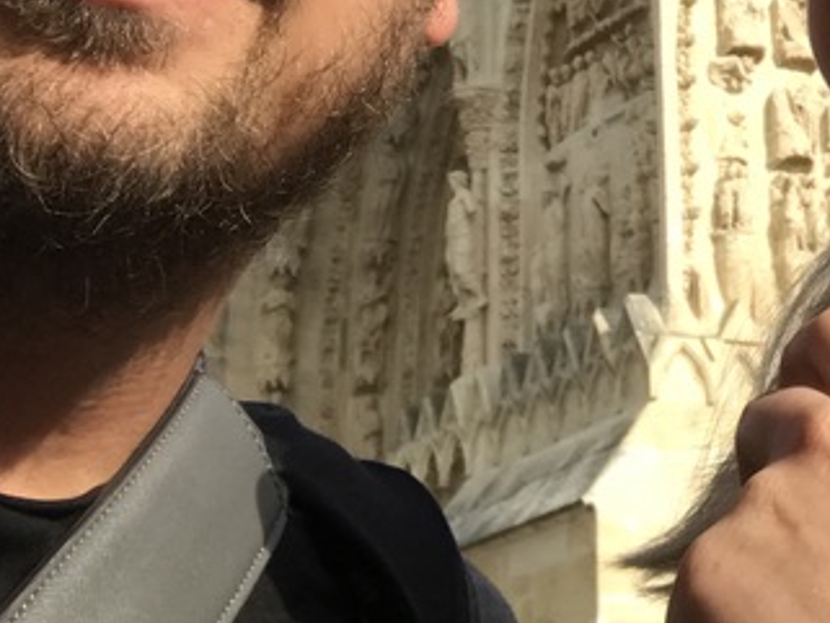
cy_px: -261
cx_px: 954
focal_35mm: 102
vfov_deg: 13.8
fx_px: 2447
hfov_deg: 18.4
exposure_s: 1/833
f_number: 2.2
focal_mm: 2.87
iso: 25
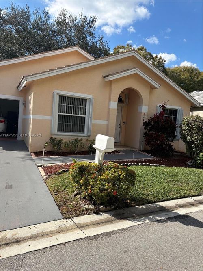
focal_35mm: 26
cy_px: 136
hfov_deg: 53.0
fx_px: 203
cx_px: 102
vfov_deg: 67.3
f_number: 1.6
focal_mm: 5.96
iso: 64
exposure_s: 1/3279
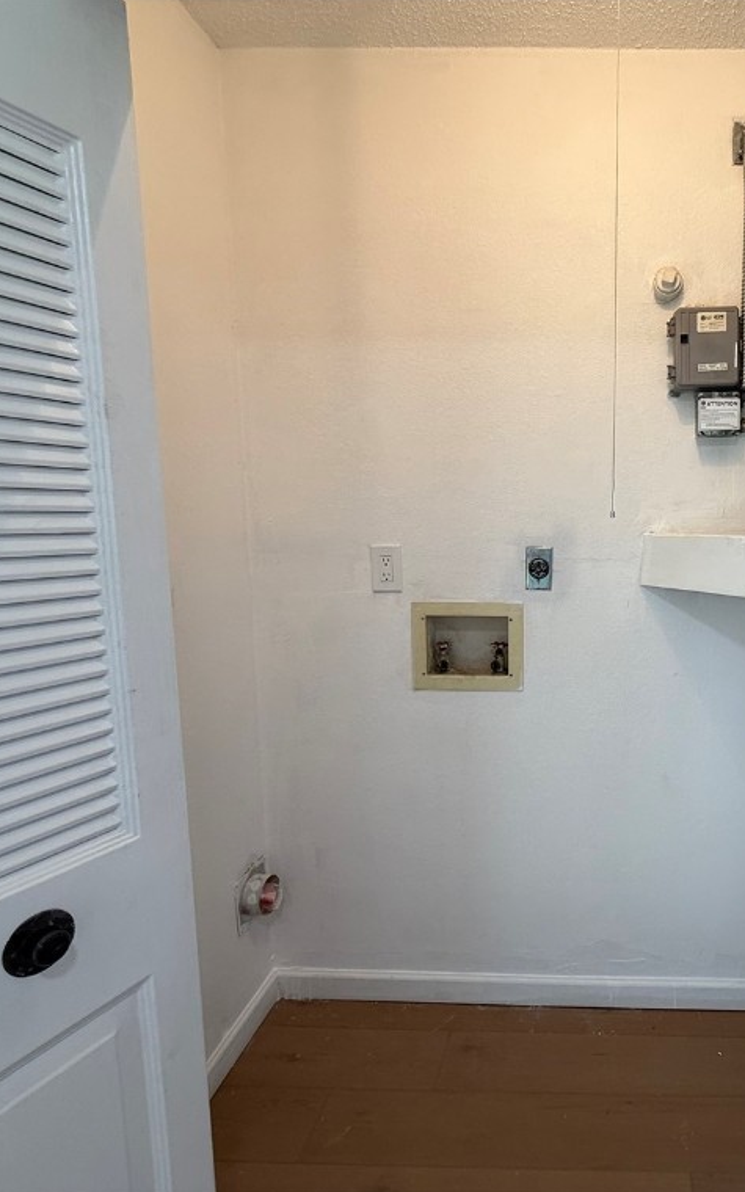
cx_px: 591
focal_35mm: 20
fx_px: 650
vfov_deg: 85.1
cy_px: 598
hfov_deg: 55.6
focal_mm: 2.22
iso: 100
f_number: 2.2
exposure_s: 1/120
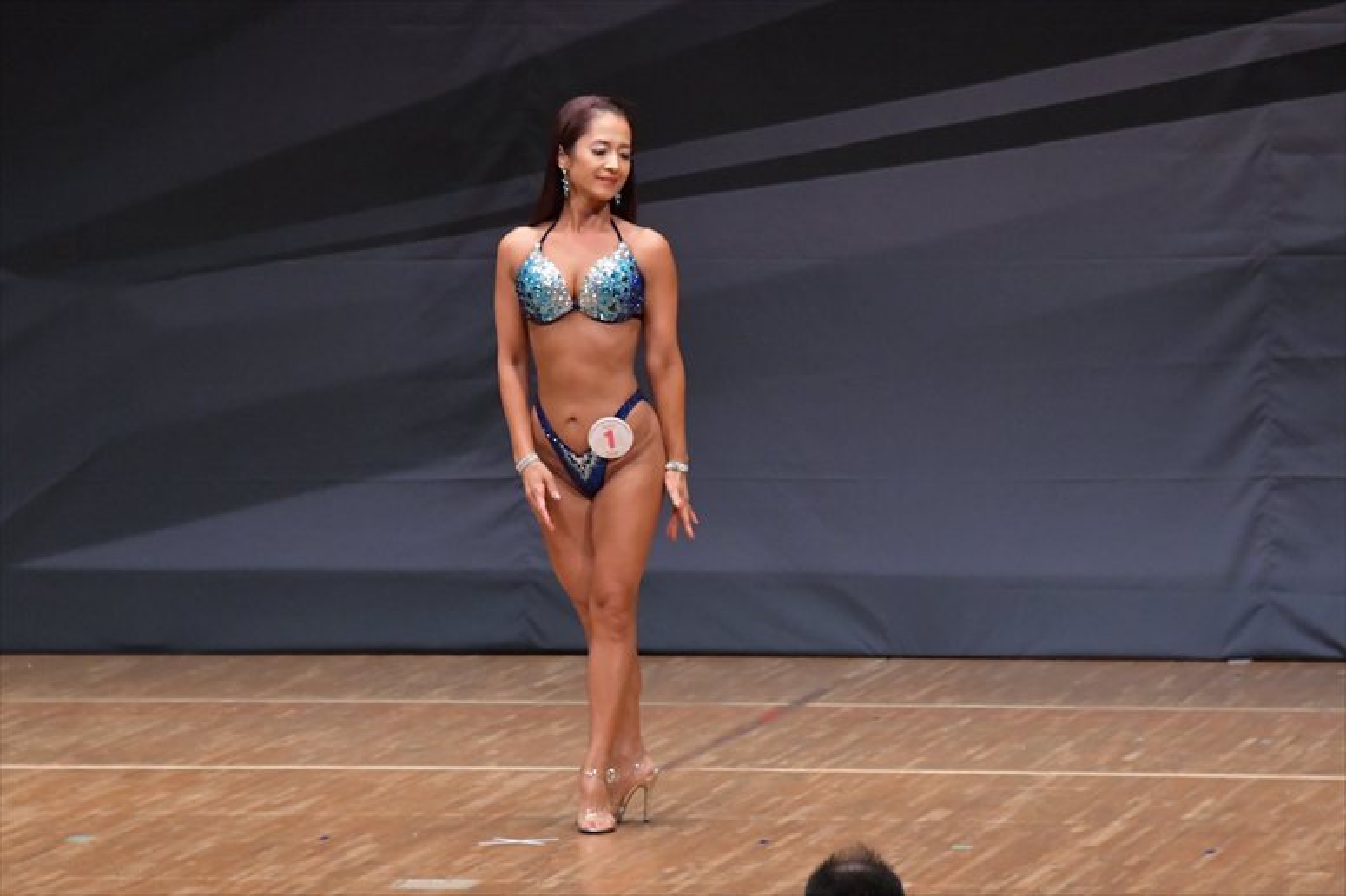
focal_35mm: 285
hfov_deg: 7.2
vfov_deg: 4.8
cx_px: 673
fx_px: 10651
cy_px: 448
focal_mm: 190
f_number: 5.6
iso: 6400
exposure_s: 1/400
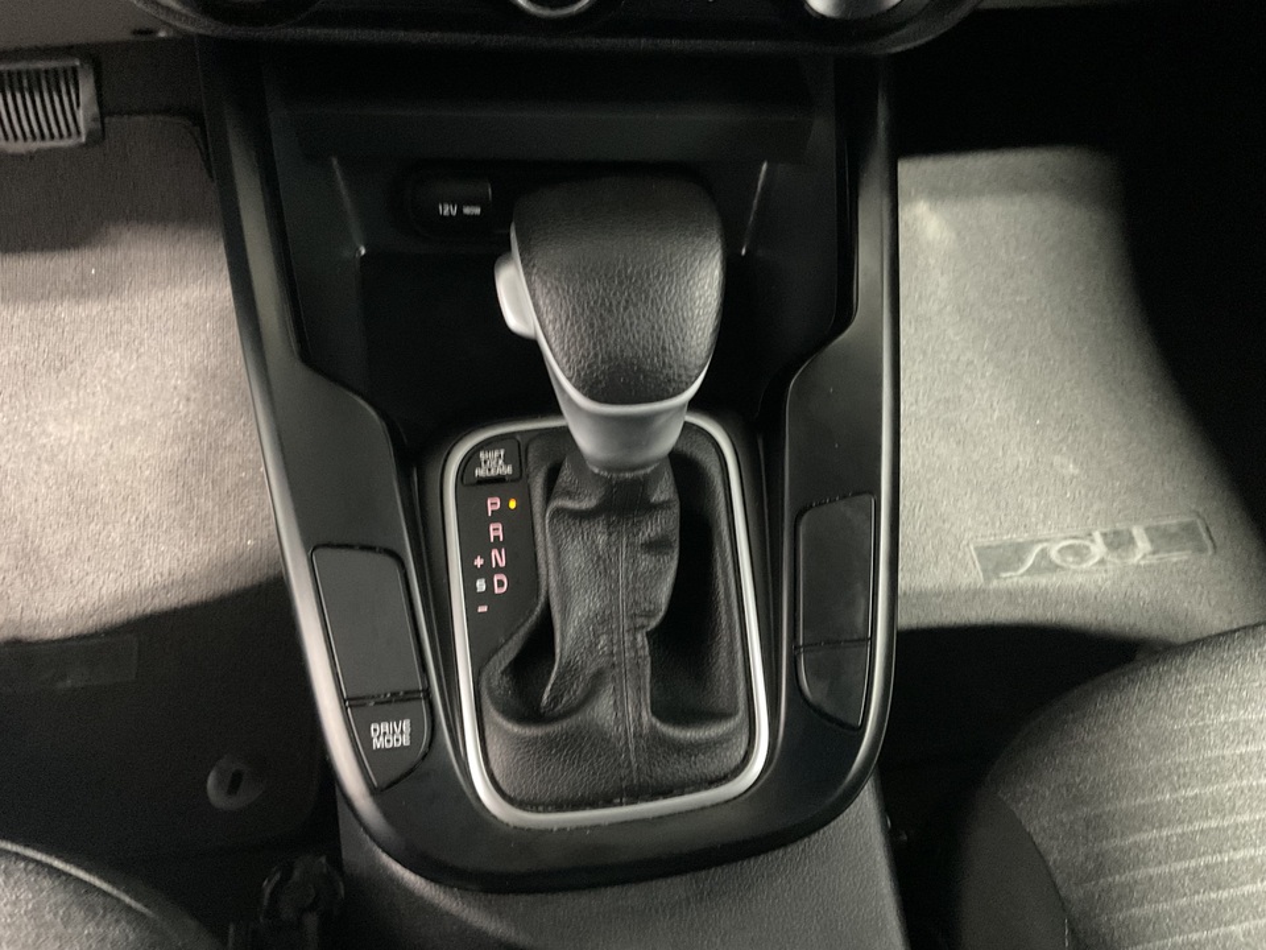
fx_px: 1061
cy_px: 475
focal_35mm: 29
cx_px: 633
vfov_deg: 48.2
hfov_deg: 61.7
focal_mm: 3
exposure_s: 1/20
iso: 500
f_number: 1.8
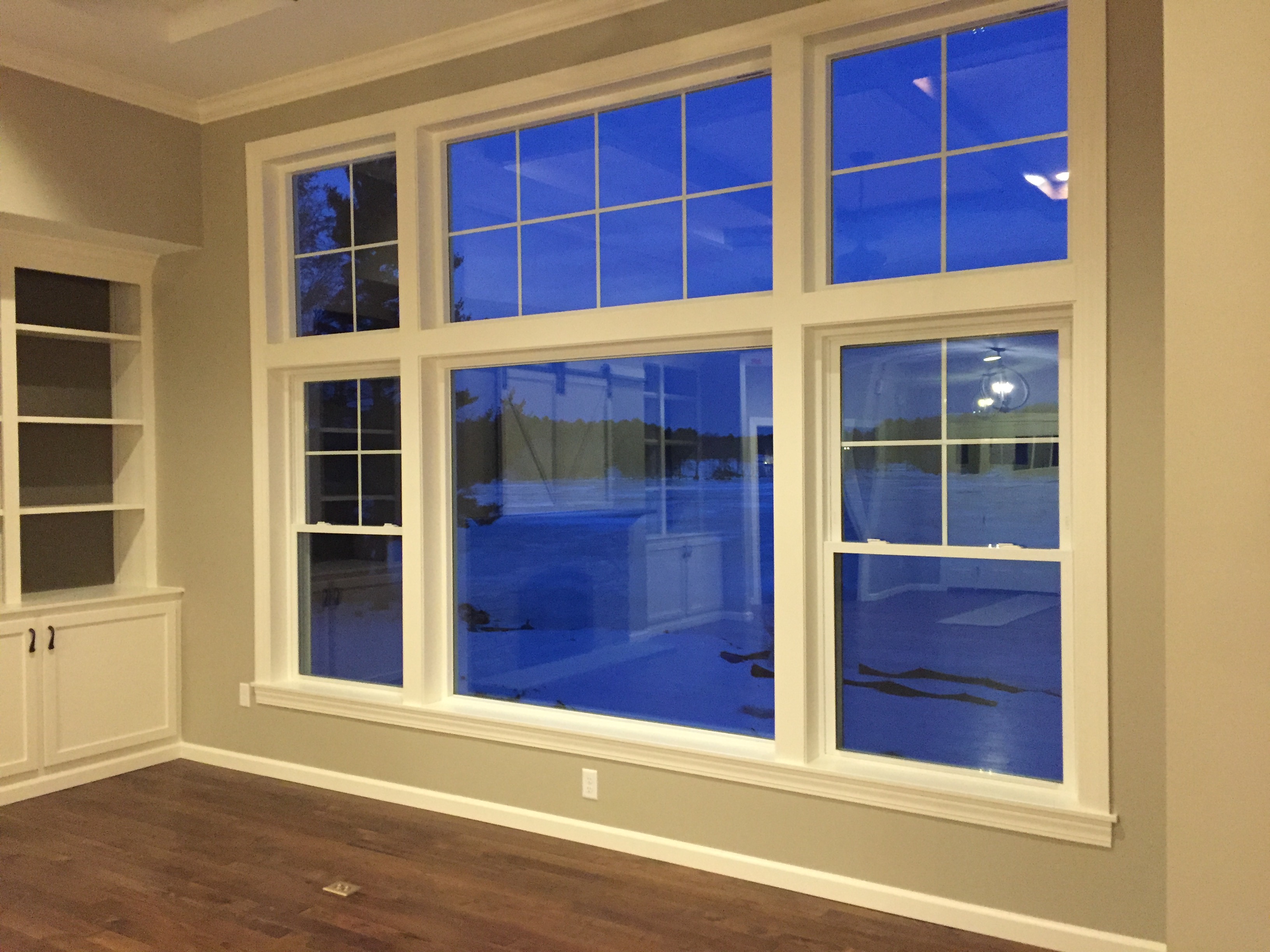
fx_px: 1064
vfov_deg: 48.2
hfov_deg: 61.7
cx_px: 635
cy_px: 476
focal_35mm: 29
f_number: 2.2
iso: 320
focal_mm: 4.15
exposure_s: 1/15
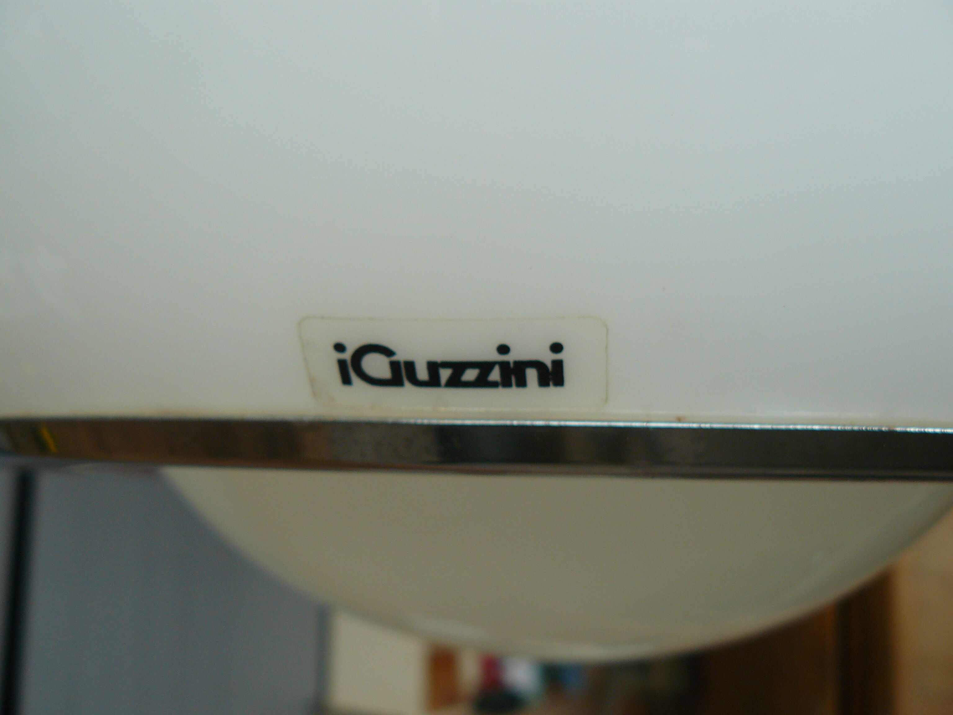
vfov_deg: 39.7
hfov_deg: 51.4
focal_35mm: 36
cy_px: 358
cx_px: 476
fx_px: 991
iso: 100
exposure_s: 1/80
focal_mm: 6
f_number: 2.8
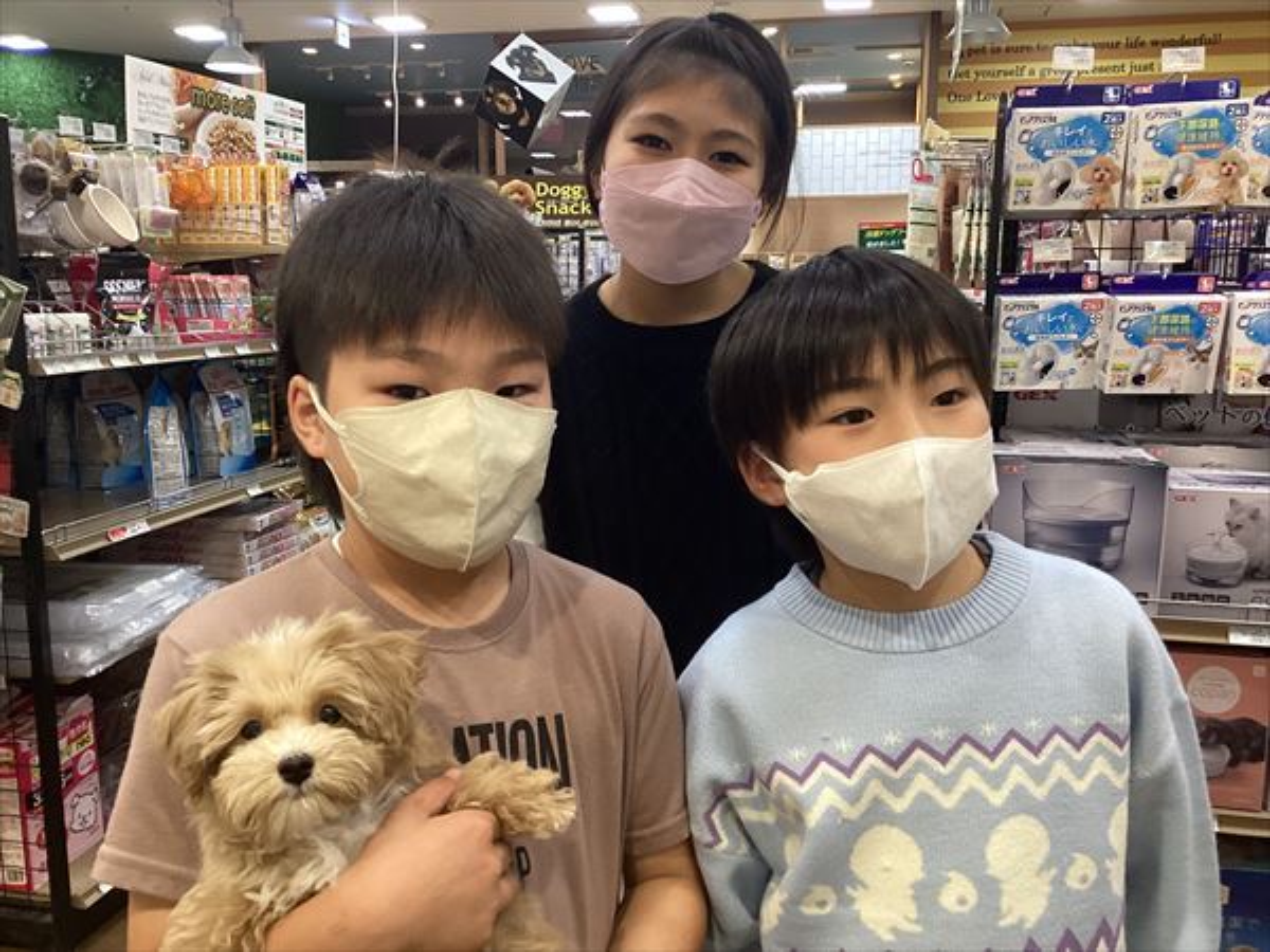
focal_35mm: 31
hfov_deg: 58.4
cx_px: 635
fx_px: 1137
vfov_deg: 45.4
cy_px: 476
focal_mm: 3.3
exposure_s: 1/50
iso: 160
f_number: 2.4
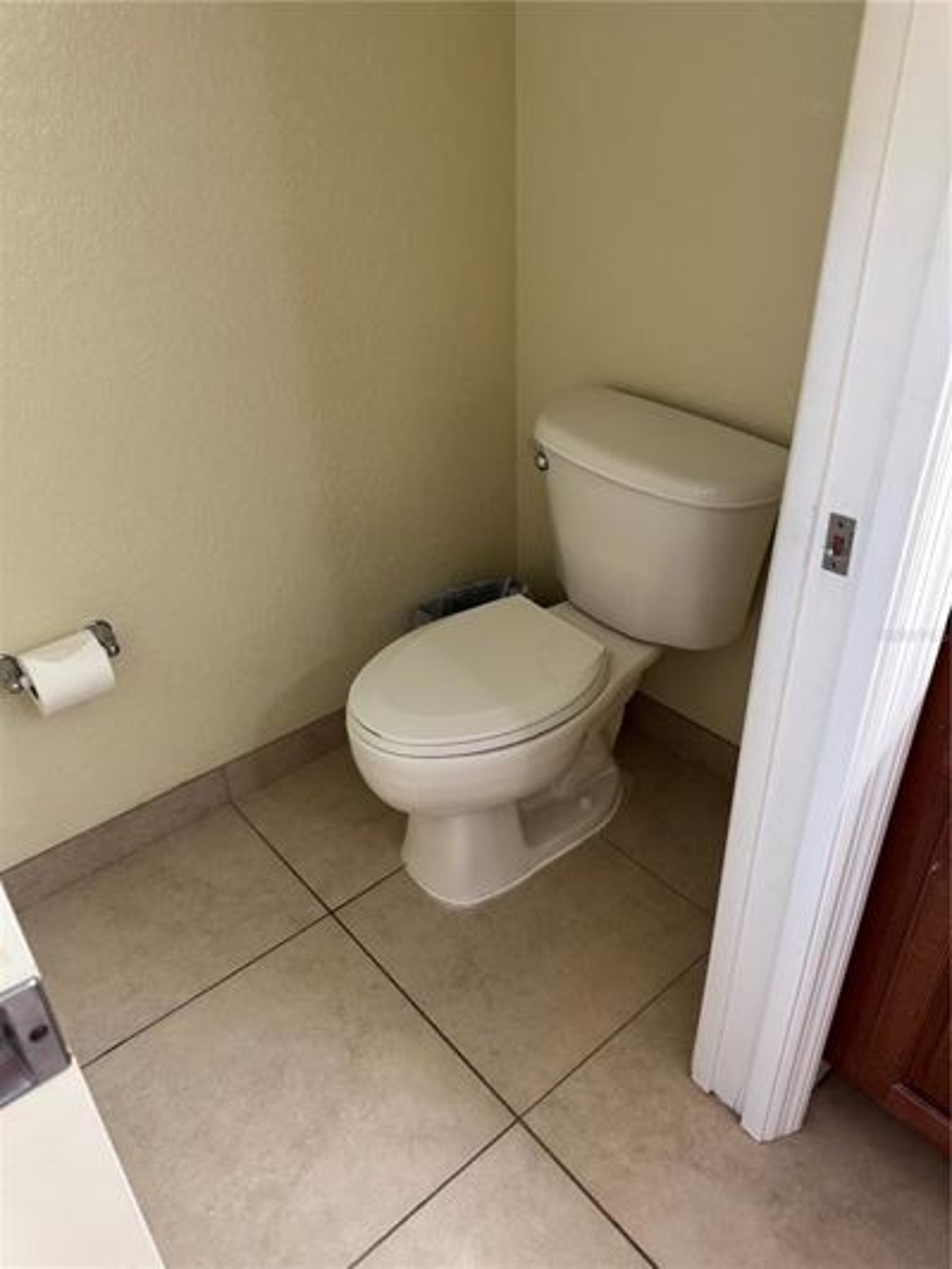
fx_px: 880
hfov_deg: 56.8
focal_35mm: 24
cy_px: 634
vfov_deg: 71.6
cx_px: 476
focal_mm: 6.76
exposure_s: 1/60
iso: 250
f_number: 1.78
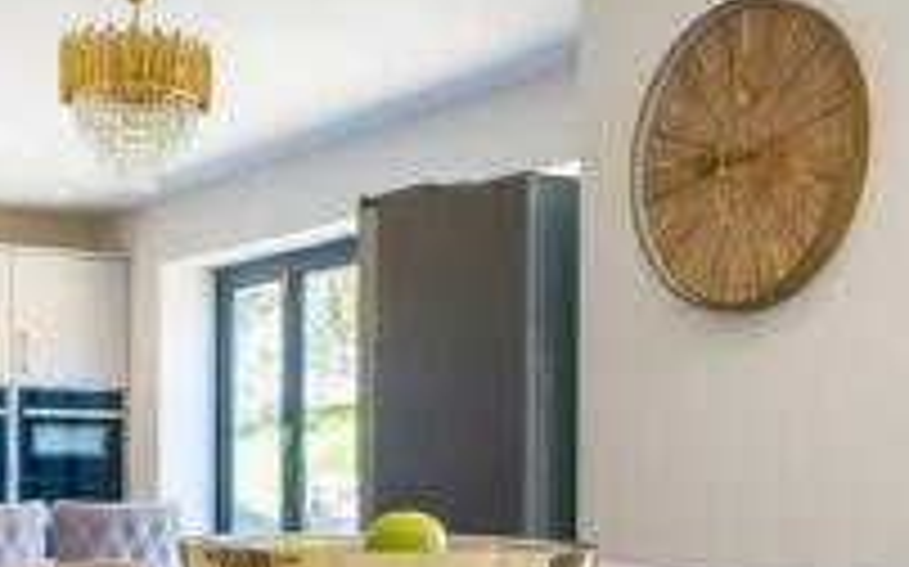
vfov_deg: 20.3
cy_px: 493
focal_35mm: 63
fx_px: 1560
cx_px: 382
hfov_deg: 32.4
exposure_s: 1/20
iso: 160
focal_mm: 12.7
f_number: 7.1
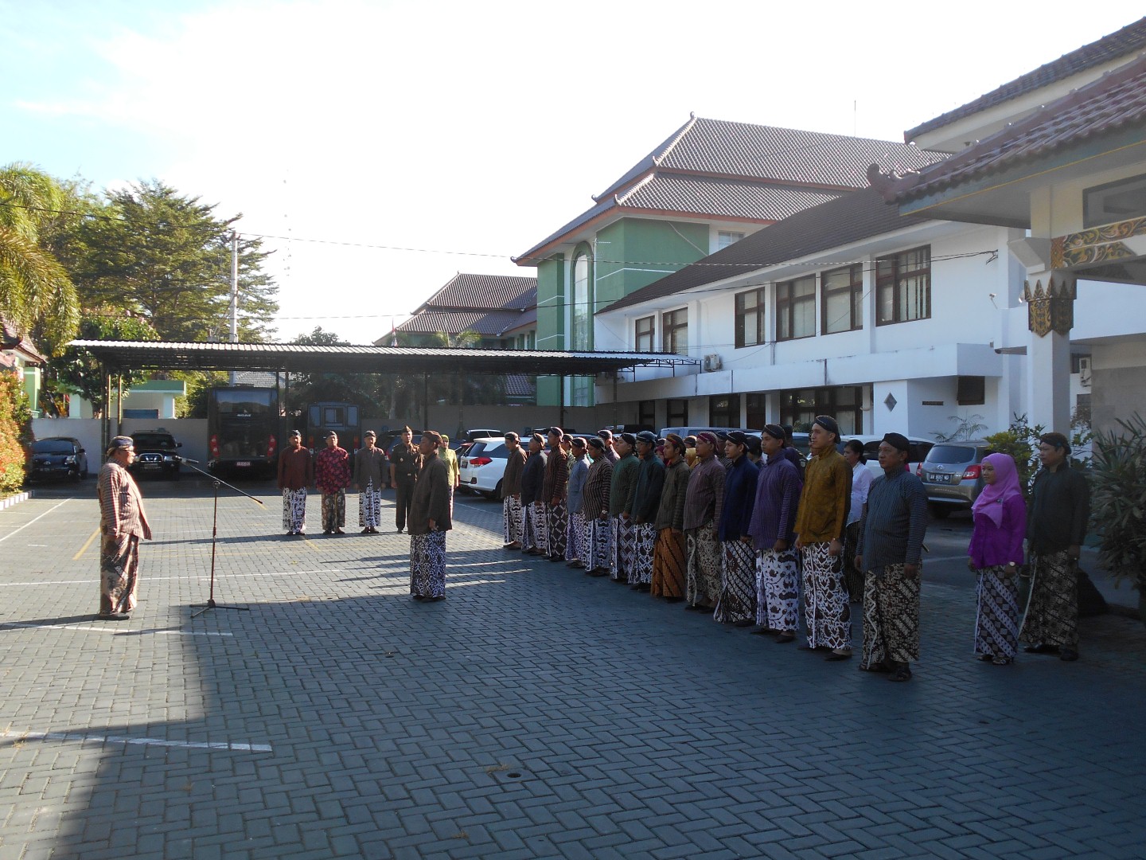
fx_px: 993
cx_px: 573
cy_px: 430
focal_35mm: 30
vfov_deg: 46.8
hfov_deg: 60.0
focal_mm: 5.1
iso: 80
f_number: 3.4
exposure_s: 1/320
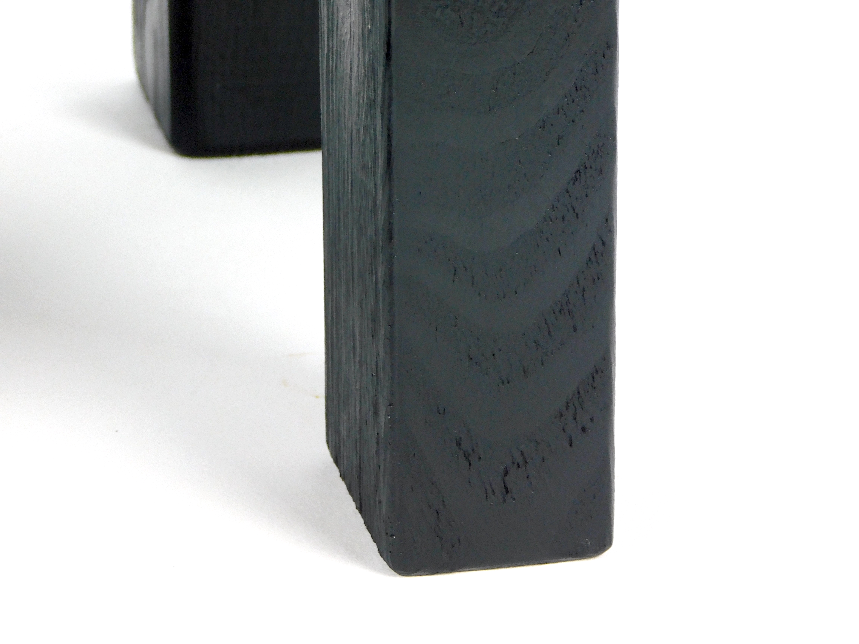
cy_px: 322
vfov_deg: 7.4
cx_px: 430
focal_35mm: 202
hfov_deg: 9.8
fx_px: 5013
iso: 125
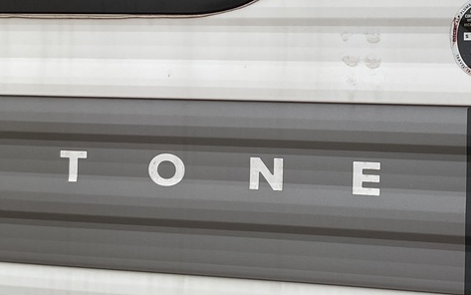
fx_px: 835
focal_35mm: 65
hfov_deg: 30.9
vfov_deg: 19.8
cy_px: 63
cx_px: 359
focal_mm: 3
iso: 16
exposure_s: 1/212
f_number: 1.8
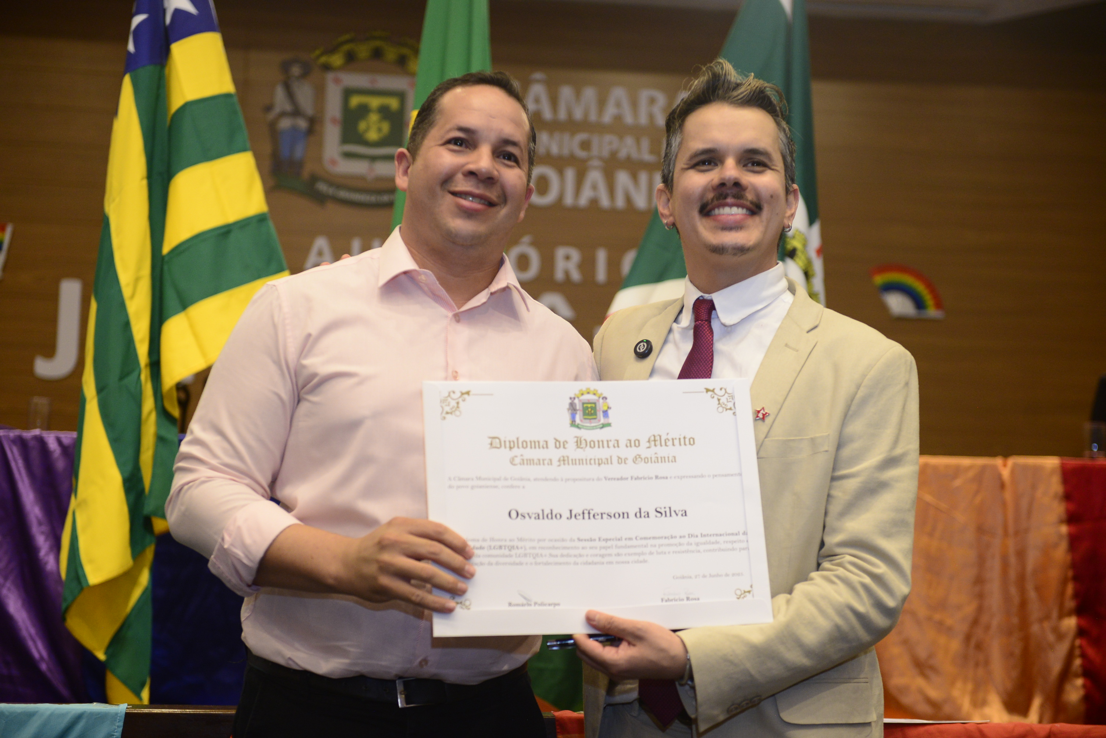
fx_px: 1905
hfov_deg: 32.4
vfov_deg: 21.9
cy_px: 369
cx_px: 553
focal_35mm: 62
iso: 2000
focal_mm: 62
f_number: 4.5
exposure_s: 1/125
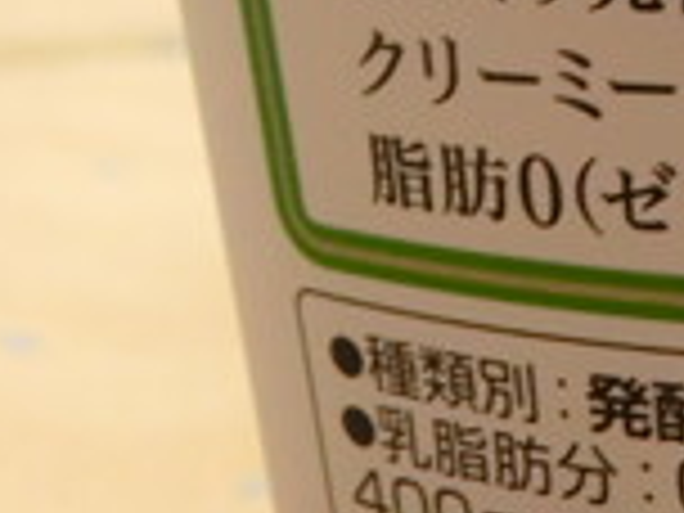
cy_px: -198
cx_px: 986
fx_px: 1936
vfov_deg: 14.3
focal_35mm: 98
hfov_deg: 18.1
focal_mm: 5.93
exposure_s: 1/25
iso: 800
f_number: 3.7
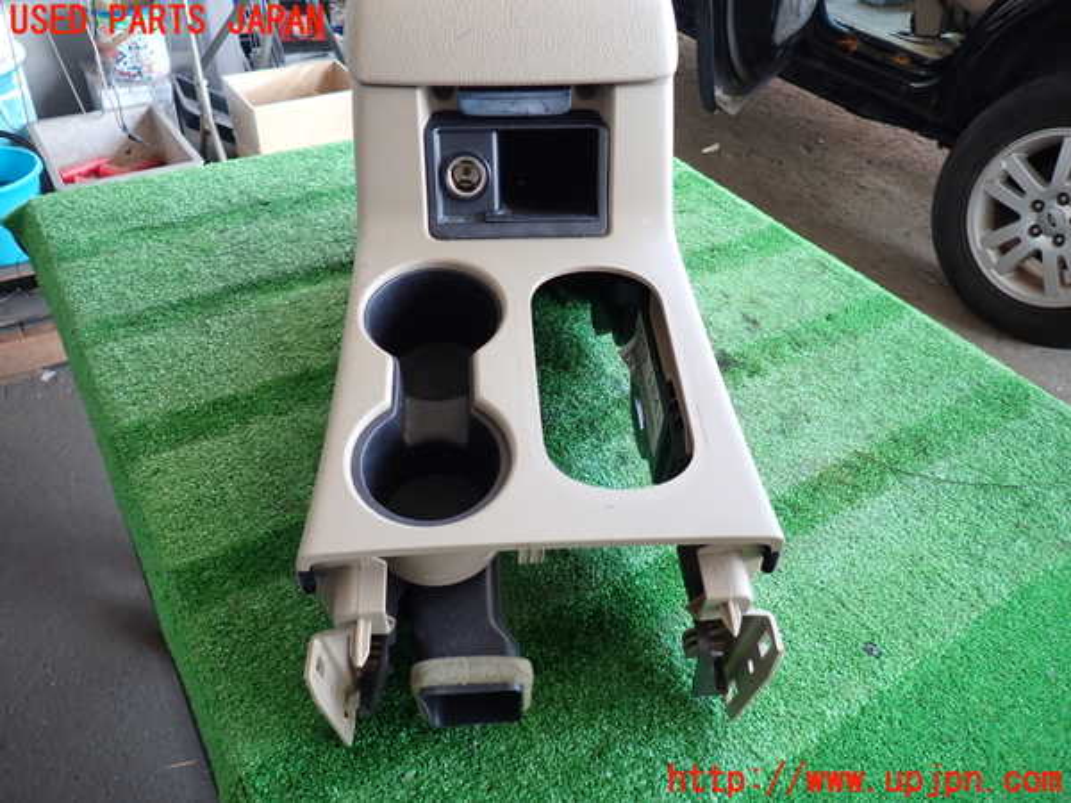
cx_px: 536
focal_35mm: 25
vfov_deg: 54.9
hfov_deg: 69.4
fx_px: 773
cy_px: 402
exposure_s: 1/50
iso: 200
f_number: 2
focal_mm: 4.5
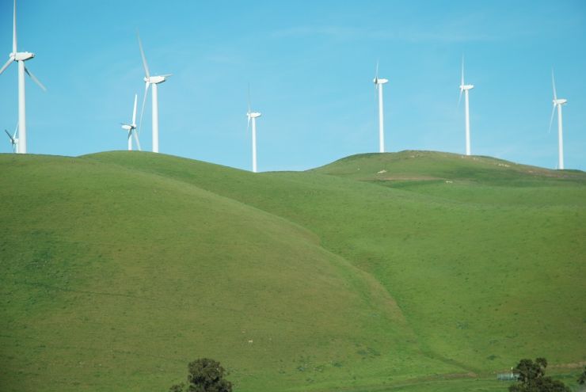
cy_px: 196
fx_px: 1711
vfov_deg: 13.1
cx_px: 293
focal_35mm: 105
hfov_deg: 19.4
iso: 140
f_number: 5.6
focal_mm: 70
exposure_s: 1/500
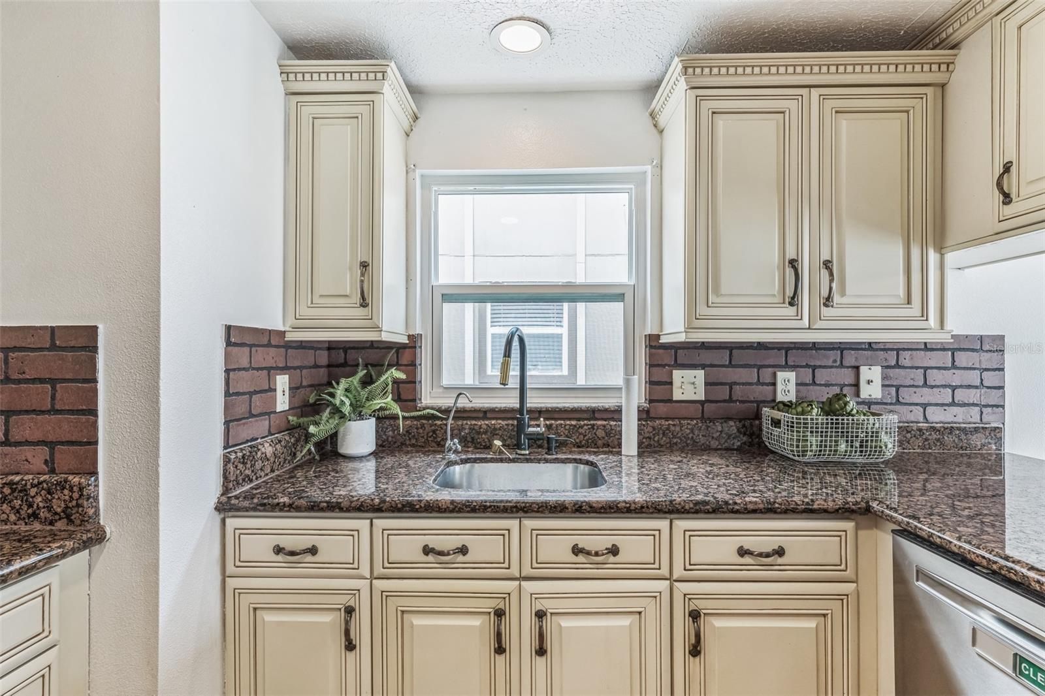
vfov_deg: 70.4
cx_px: 522
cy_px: 348
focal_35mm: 17
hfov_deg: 93.3
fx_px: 493
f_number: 8
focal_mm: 17
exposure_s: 1/13
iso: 200
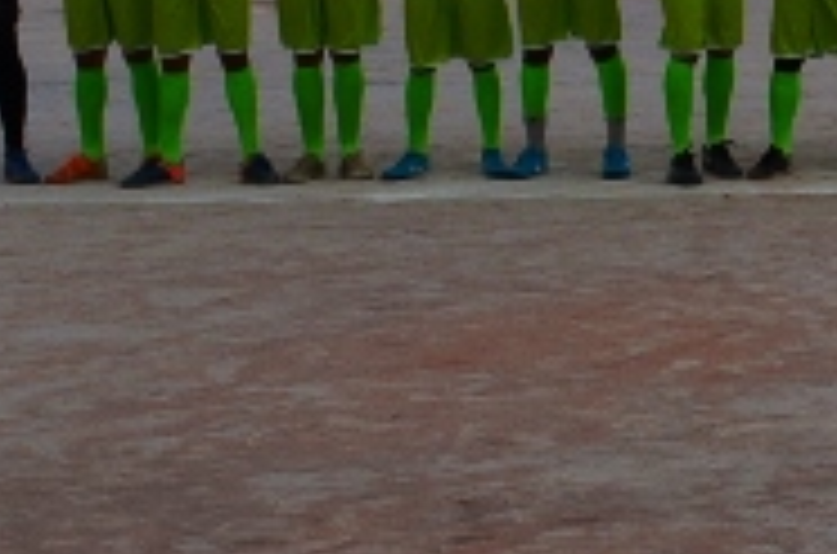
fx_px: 4030
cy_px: -318
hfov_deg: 10.6
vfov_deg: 7.7
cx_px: 1800
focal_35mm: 174
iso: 110
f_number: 11
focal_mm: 21
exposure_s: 1/500
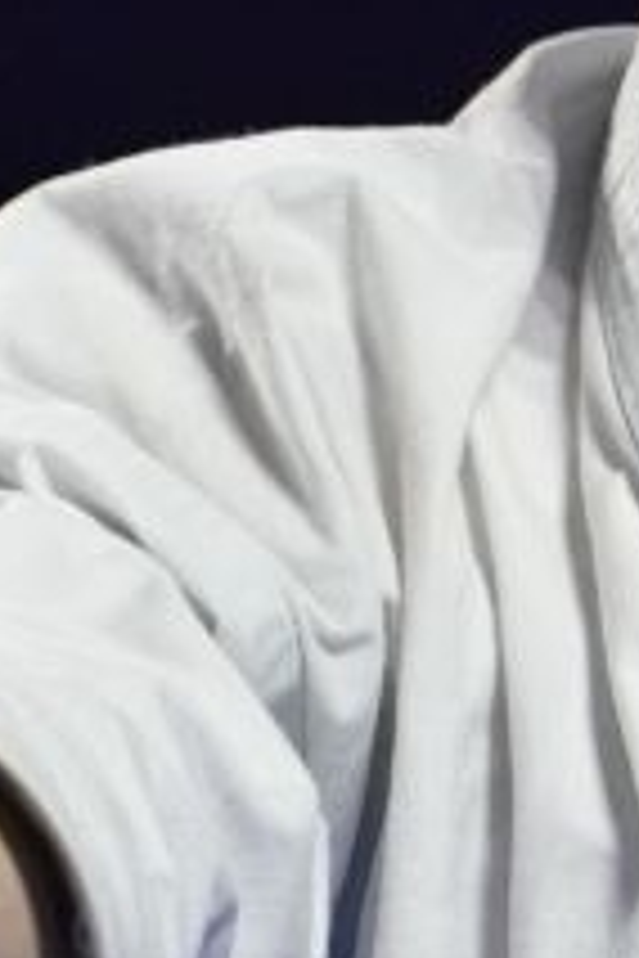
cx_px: 220
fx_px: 45046
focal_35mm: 1692
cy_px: 445
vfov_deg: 1.2
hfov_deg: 0.8
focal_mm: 200
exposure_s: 1/500
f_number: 2.8
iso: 500
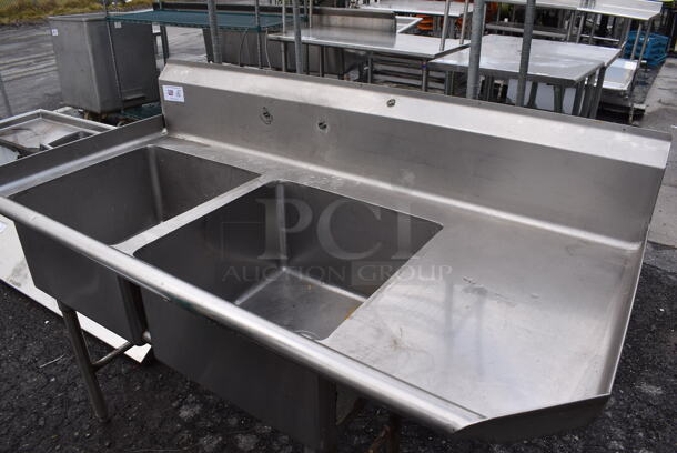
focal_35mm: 27
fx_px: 508
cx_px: 338
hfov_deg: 67.3
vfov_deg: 48.0
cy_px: 226
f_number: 7.1
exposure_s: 1/320
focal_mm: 18
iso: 200
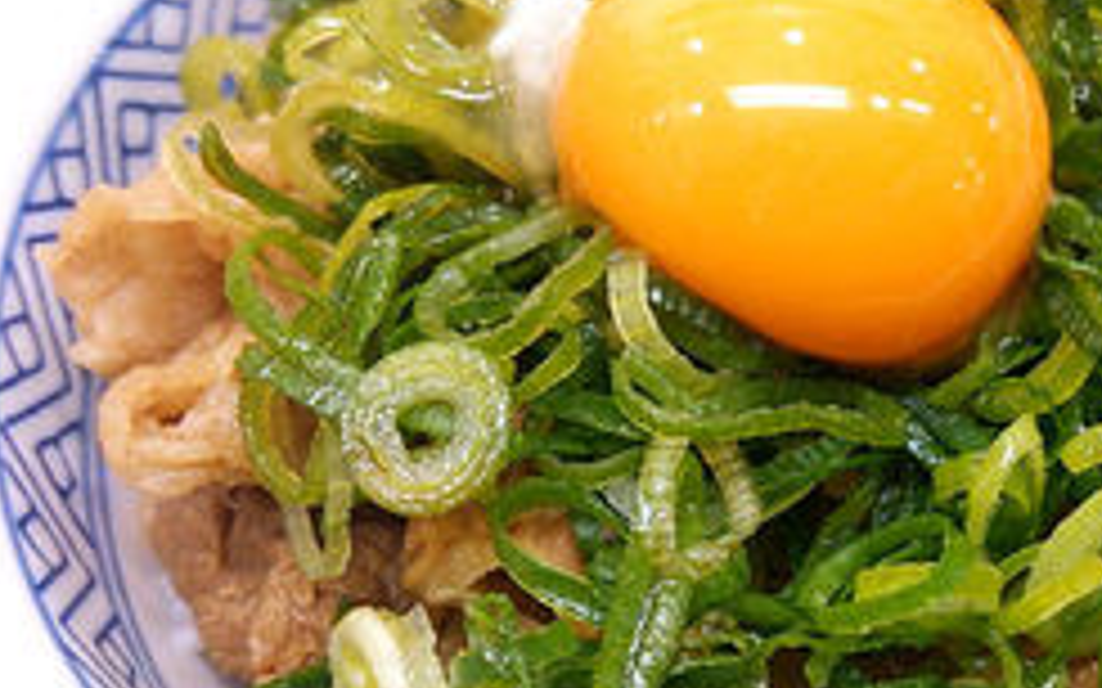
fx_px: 1561
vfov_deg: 24.8
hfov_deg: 38.0
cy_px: 396
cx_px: 810
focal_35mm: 52
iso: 125
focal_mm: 4.06
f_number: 1.94
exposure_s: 1/44
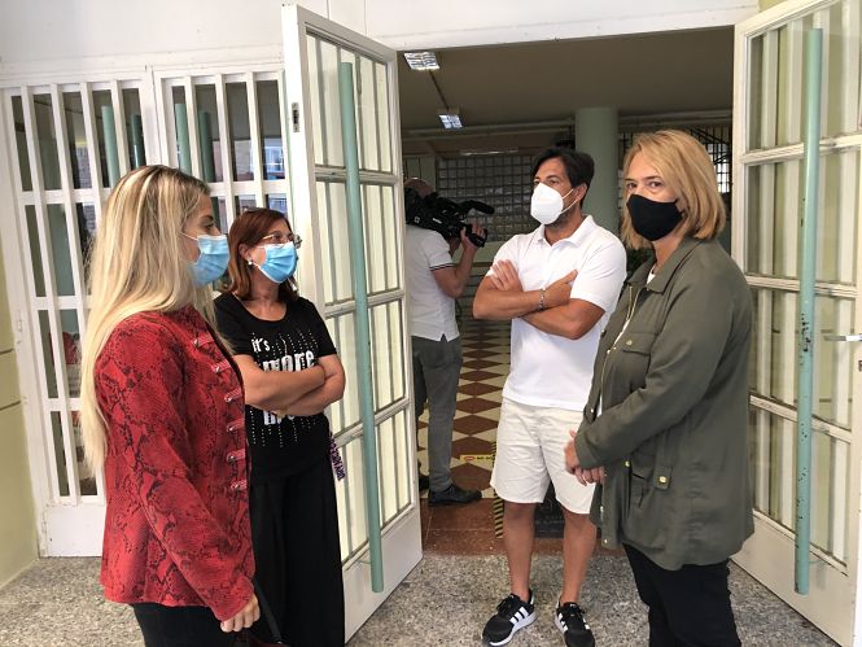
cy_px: 324
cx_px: 431
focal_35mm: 28
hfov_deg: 63.4
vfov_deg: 49.8
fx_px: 697
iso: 32
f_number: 1.8
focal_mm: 4
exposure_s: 1/25
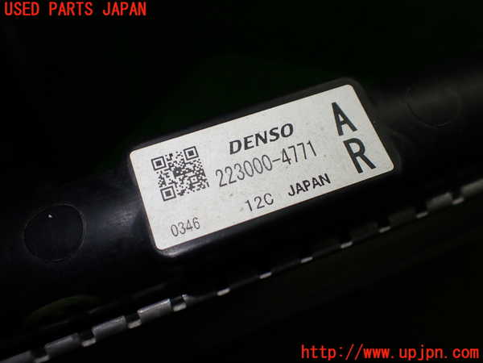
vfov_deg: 46.8
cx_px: 242
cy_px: 182
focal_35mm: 30
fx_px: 419
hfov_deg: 60.0
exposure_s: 1/125
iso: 100
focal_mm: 5.4
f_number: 2.3
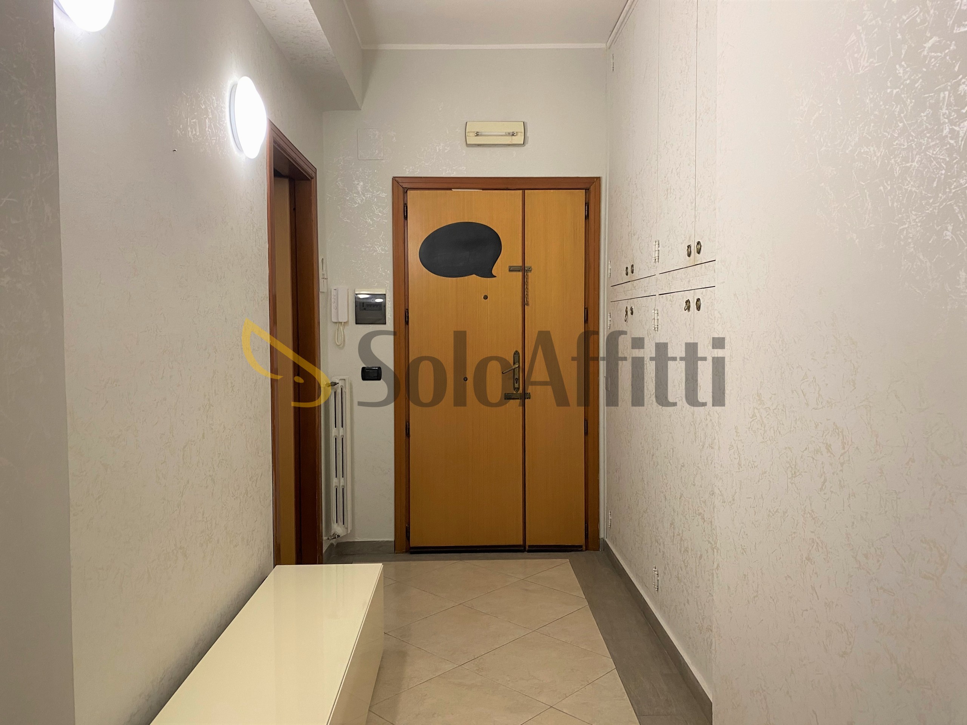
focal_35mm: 26
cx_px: 484
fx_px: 726
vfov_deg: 53.1
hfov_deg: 67.3
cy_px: 362
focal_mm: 4.25
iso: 125
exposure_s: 1/70
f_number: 1.8
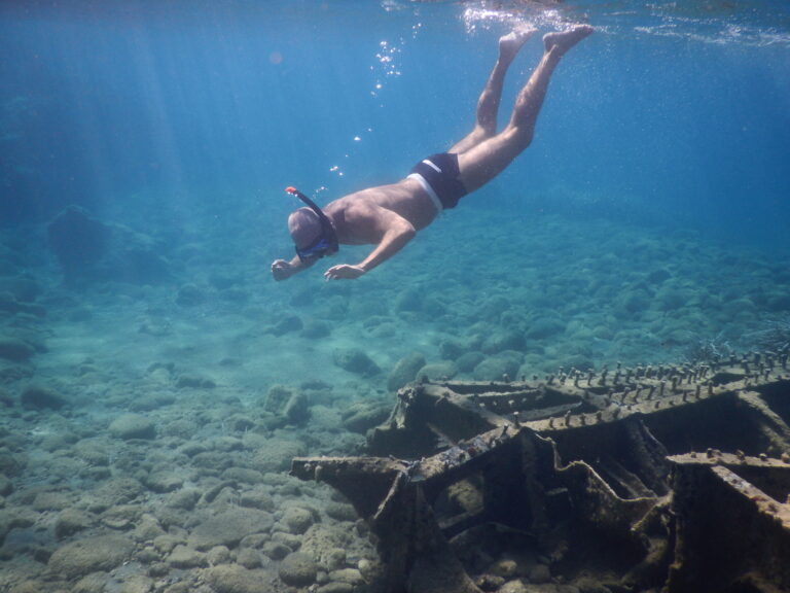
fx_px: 548
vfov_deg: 56.8
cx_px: 395
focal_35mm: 24
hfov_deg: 71.6
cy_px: 296
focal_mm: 4.3
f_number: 2.8
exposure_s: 1/800
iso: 125
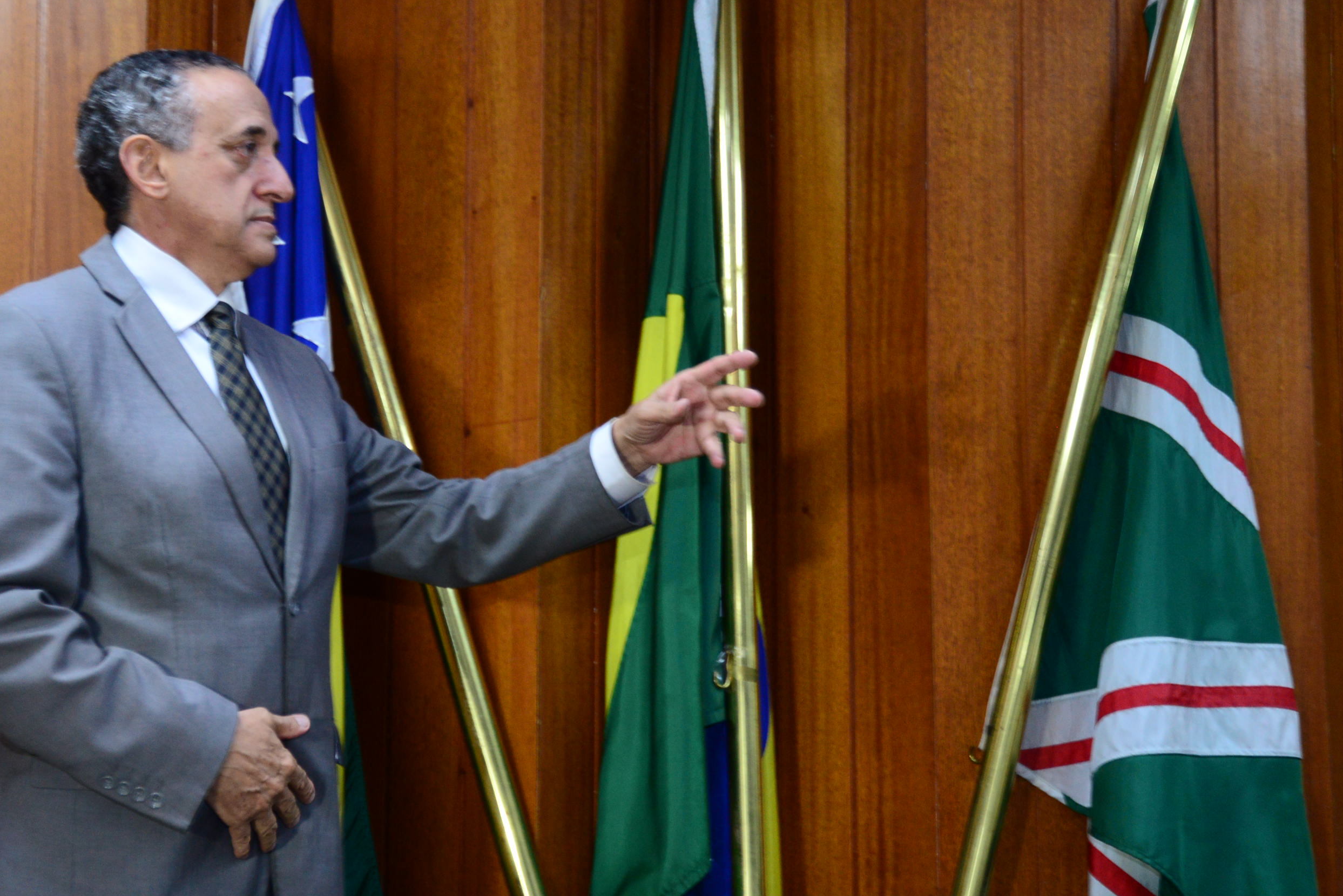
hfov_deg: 26.9
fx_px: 2799
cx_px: 562
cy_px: 493
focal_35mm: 75
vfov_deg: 18.2
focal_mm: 62
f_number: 5.6
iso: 2500
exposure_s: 1/60
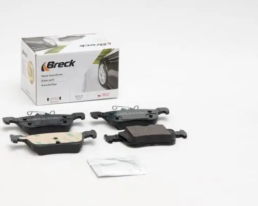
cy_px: 103
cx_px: 111
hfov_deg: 18.8
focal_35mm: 102
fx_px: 778
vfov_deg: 15.1
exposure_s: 1/200
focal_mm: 60
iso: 100
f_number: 11
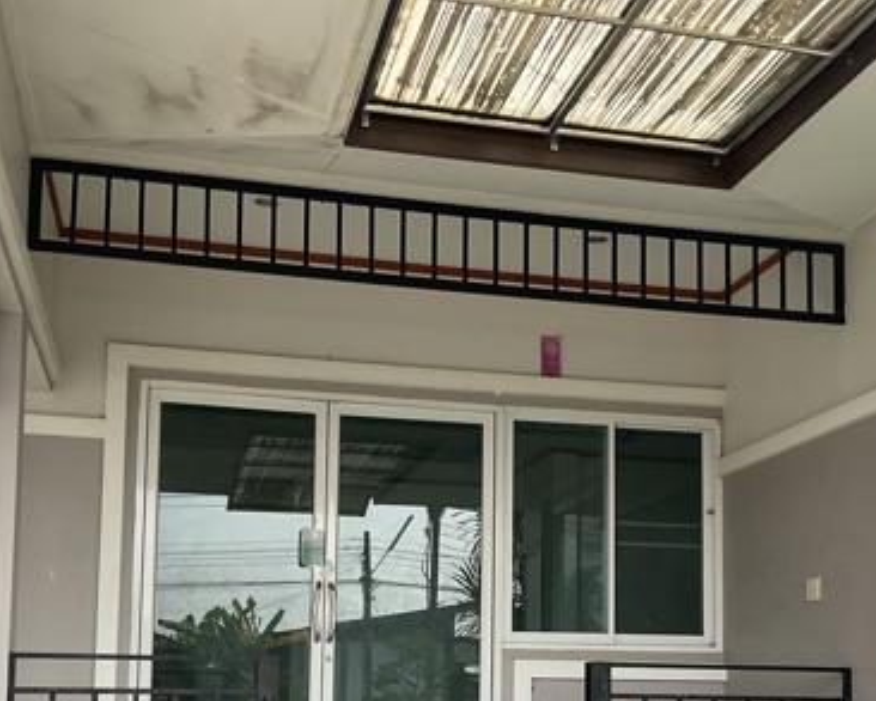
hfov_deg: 36.5
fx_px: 1323
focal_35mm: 51
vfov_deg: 28.9
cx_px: 517
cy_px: 590
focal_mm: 3
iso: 16
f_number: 1.8
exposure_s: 1/268
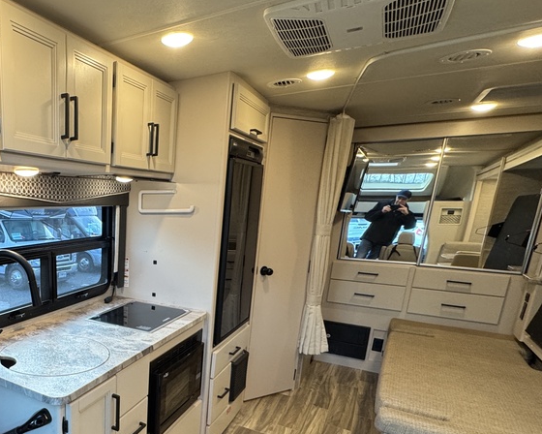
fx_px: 401
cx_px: 87
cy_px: 300
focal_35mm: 25
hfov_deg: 60.9
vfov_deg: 55.2
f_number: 2.2
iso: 250
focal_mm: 2.22
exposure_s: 1/99
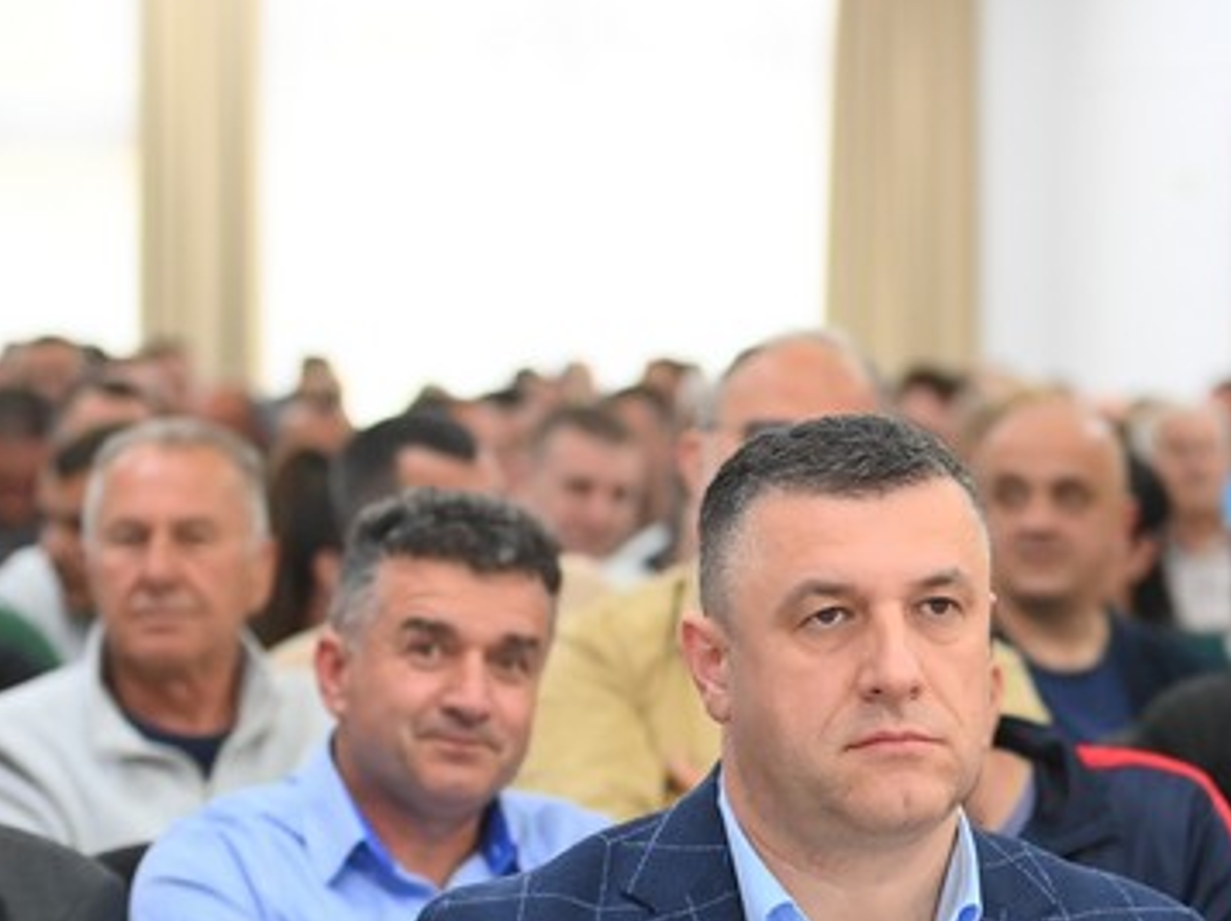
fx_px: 5364
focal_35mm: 151
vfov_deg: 9.8
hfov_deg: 13.0
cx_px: 931
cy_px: 854
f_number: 2.8
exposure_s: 1/320
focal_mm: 70
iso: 3200
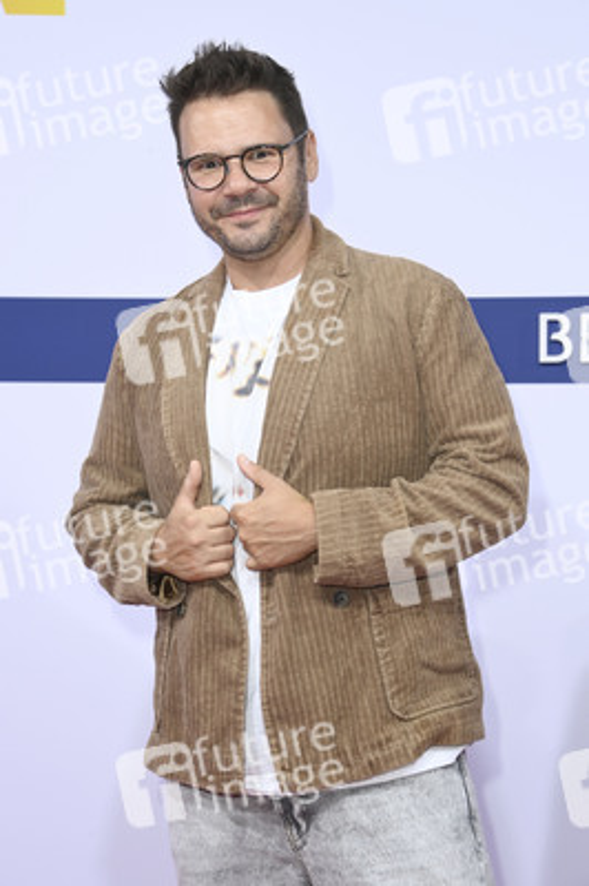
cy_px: 443
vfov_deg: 28.9
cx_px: 294
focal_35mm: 70
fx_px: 1721
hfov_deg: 19.4
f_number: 5.6
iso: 800
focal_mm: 70
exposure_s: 1/200
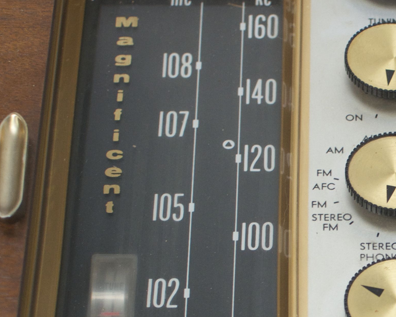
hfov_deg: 12.1
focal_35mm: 156
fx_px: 1834
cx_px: 423
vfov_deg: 9.8
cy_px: 271
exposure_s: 1/125
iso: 1000
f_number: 4
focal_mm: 35
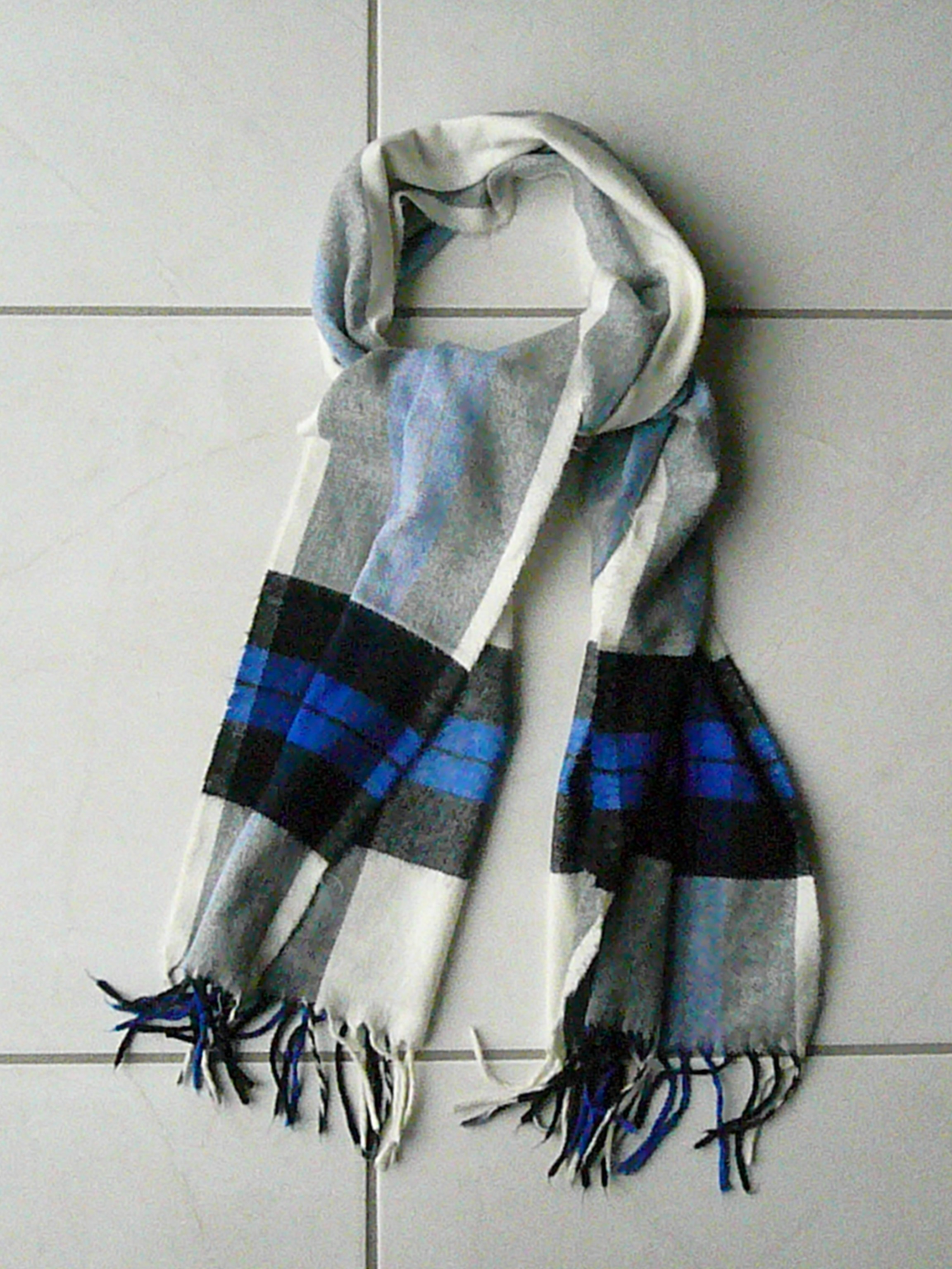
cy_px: 634
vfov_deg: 38.9
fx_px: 1797
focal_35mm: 49
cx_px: 476
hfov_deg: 29.7
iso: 3200
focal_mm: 8.1
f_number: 3.6
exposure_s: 1/800
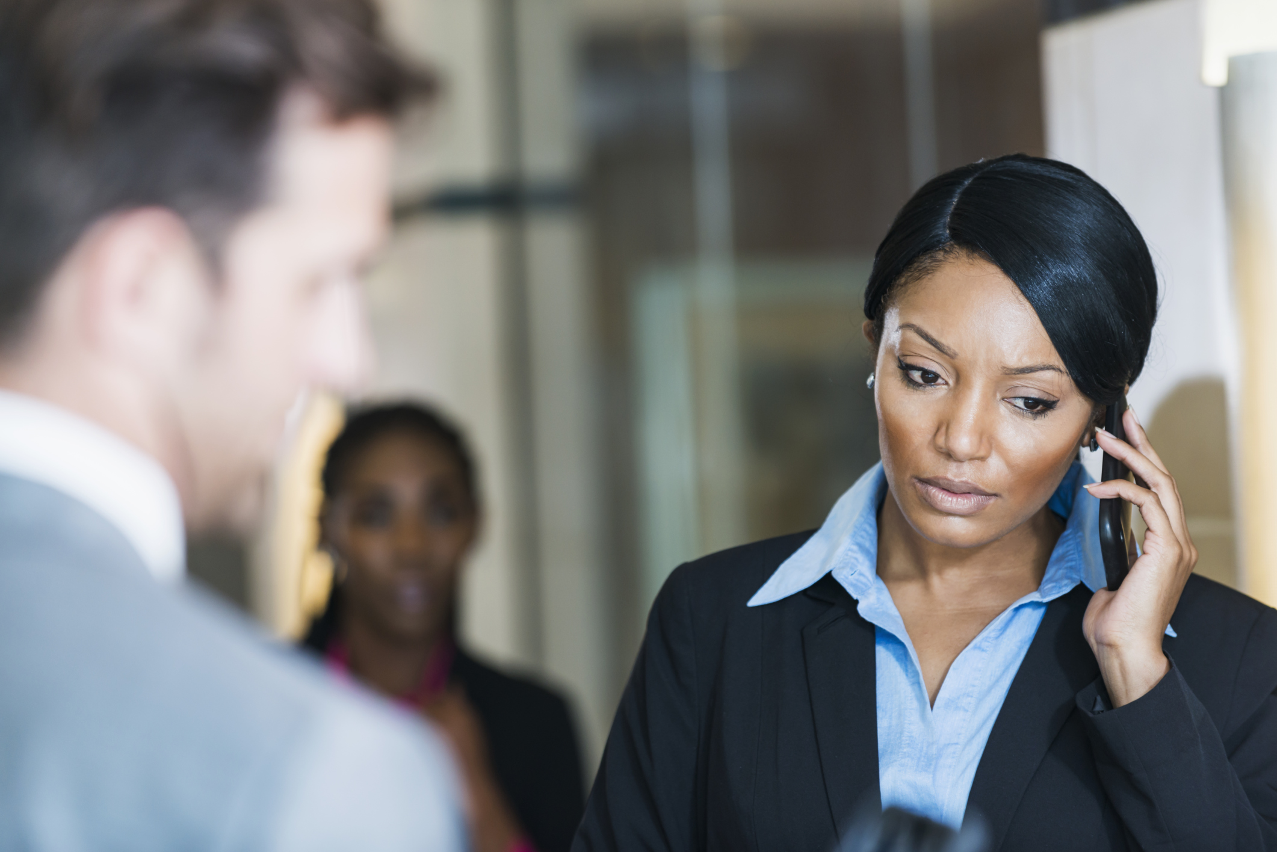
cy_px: 426
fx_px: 4967
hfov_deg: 14.6
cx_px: 638
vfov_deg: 9.8
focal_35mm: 140
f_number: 3.5
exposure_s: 1/200
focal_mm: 140
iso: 400
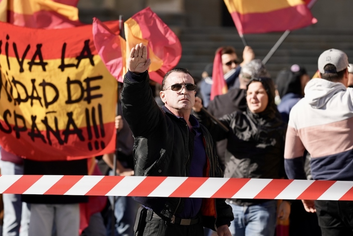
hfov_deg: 9.5
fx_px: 2118
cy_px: 114
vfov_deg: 6.4
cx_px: 175
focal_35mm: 216
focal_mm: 138
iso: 200
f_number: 2.8
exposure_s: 1/2500
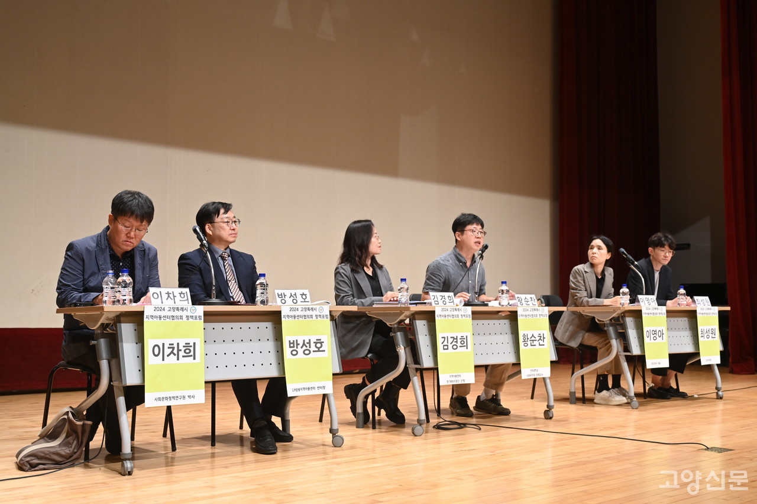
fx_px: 883
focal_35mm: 42
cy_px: 252
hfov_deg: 46.4
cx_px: 378
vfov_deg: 31.9
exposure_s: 1/125
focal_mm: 42
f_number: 4
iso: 900
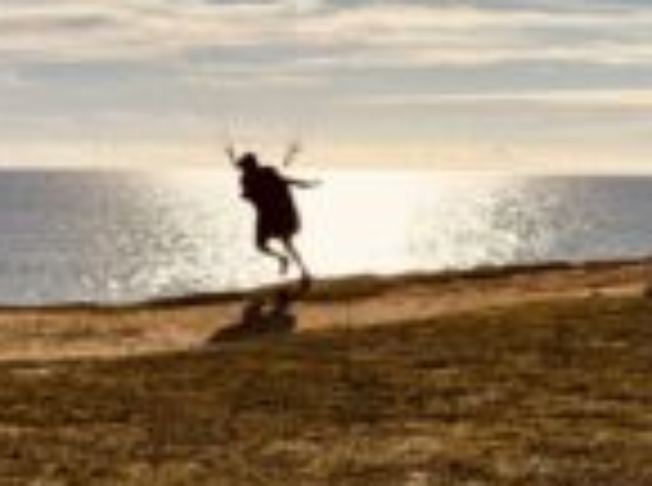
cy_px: -83
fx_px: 1559
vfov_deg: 17.0
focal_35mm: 83
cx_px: 162
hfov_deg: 23.4
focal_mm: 6.76
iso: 64
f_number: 1.78
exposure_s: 1/20000
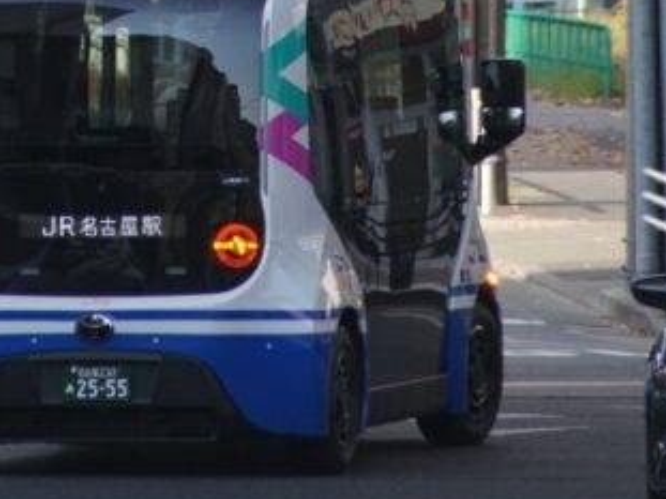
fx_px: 22829
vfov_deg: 1.3
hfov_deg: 1.7
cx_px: 96
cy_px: -75
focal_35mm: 1187
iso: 250
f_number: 6.3
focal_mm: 250
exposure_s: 1/400
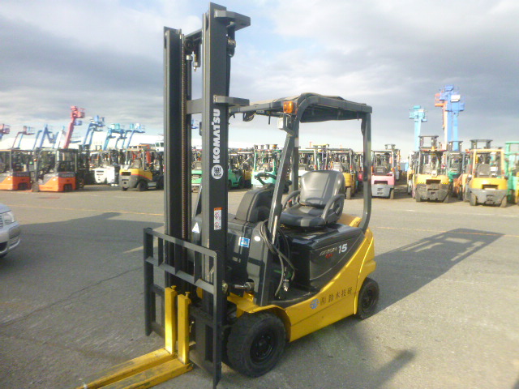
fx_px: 375
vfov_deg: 54.9
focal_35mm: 25
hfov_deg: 69.4
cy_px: 194
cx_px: 260
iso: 400
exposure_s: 1/800
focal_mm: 4.5
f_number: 9
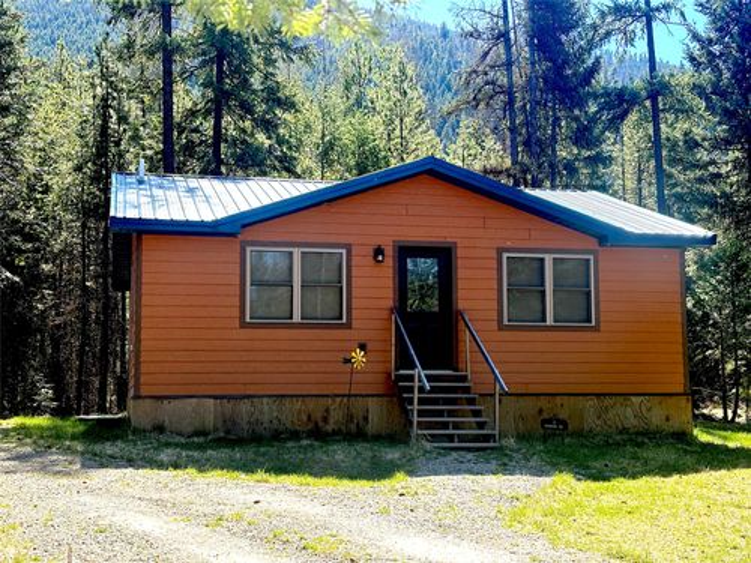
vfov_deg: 28.0
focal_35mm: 52
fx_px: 1128
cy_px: 282
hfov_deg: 36.8
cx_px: 376
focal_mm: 5.96
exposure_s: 1/618
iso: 32
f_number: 1.6
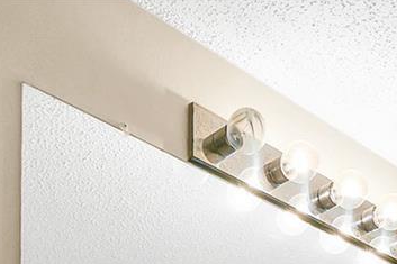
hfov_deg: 28.8
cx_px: 335
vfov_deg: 14.6
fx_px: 750
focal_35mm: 68
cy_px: 595
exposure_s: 1/6
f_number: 7.1
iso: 100
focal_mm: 10
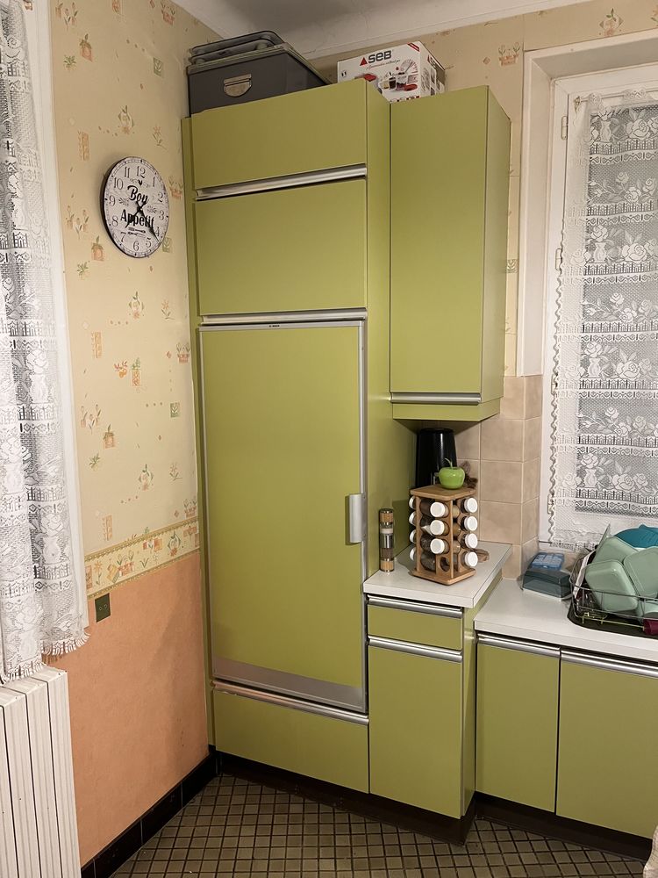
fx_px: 659
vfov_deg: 67.3
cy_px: 439
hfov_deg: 53.1
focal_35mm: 26
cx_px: 329
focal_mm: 5.1
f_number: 1.6
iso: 320
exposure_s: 1/50
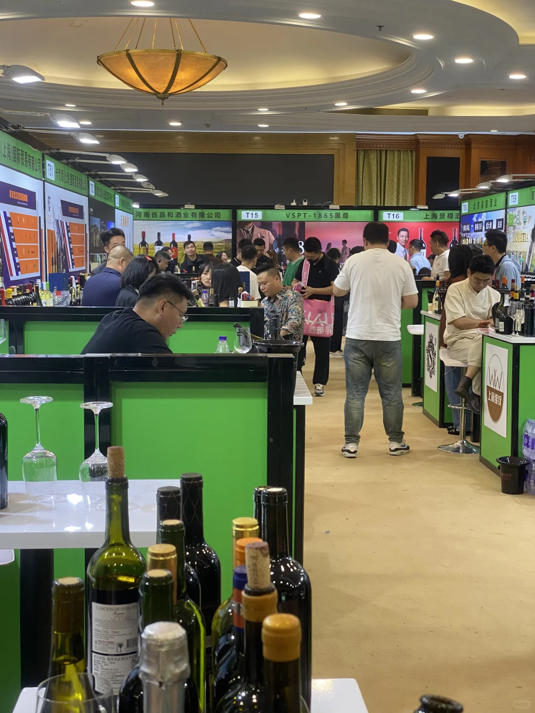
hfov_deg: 28.0
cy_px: 356
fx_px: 1072
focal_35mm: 52
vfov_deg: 36.8
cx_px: 268
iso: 100
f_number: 2
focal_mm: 6
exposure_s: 1/100
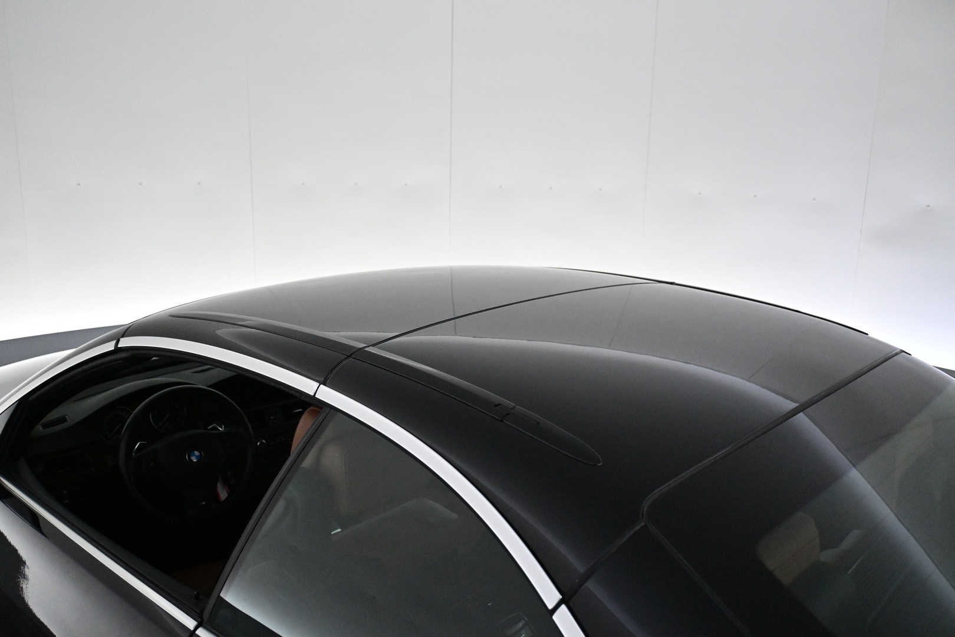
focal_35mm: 30
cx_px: 478
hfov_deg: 61.9
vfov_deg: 43.6
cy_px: 318
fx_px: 796
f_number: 3.8
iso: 4000
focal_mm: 20
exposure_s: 1/500
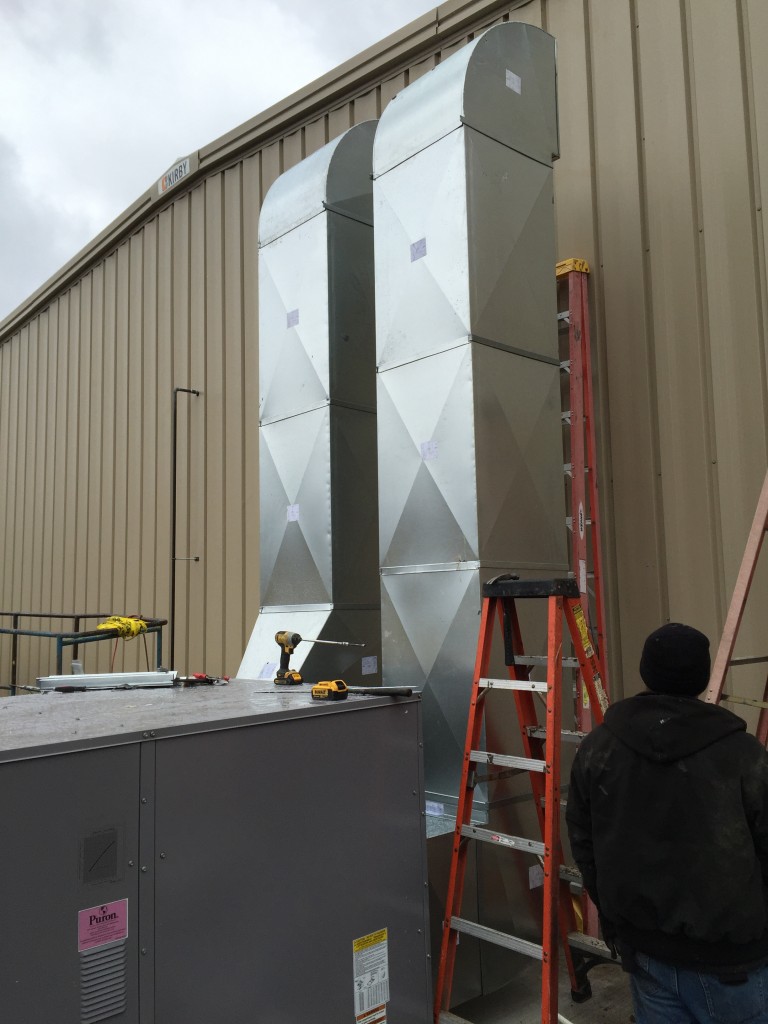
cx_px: 384
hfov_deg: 48.2
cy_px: 512
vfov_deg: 61.7
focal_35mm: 29
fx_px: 858
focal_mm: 4.15
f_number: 2.2
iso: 32
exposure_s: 1/879
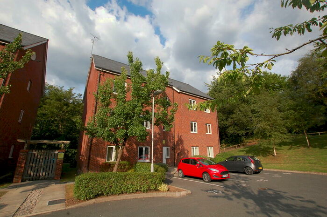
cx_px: 164
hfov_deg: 100.4
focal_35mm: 15
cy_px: 108
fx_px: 136
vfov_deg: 77.3
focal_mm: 10
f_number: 9
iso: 400
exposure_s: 1/320
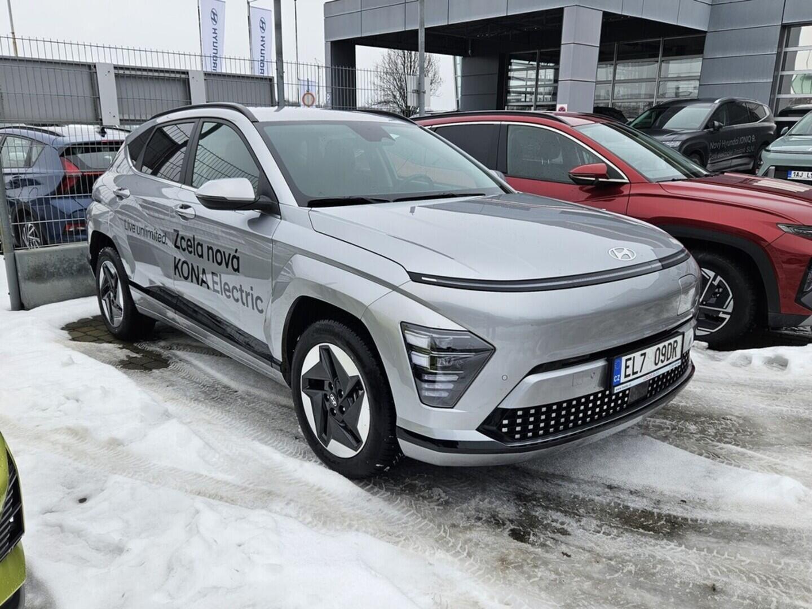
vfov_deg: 58.9
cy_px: 304
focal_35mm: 23
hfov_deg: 73.9
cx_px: 406
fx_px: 540
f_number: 1.8
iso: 25
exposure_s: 1/400
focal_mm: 5.4
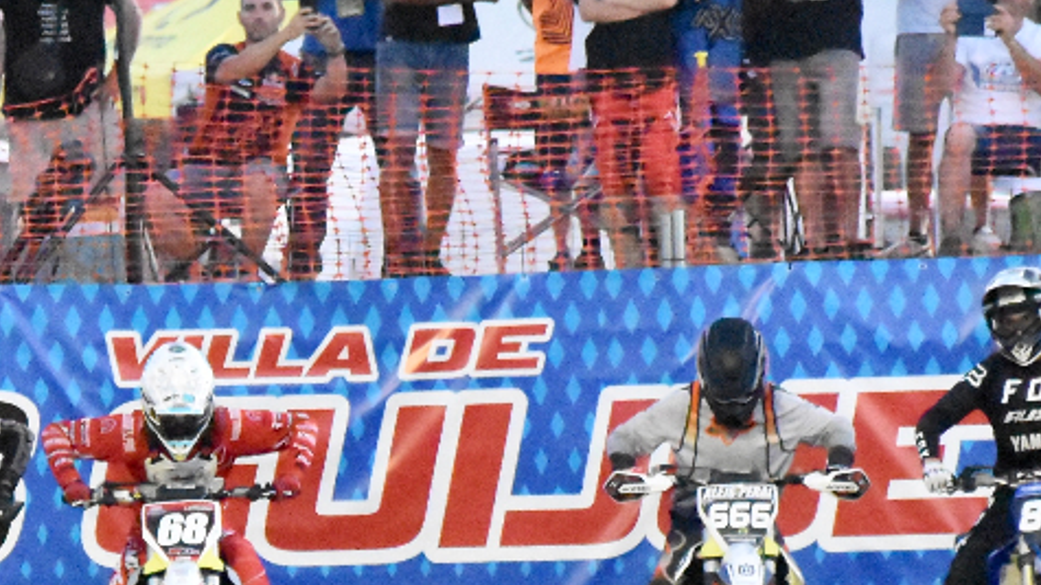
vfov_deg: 1.6
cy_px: 642
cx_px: -81
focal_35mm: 768
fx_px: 21189
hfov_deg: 2.8
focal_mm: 145
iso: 12800
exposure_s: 1/320
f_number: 5
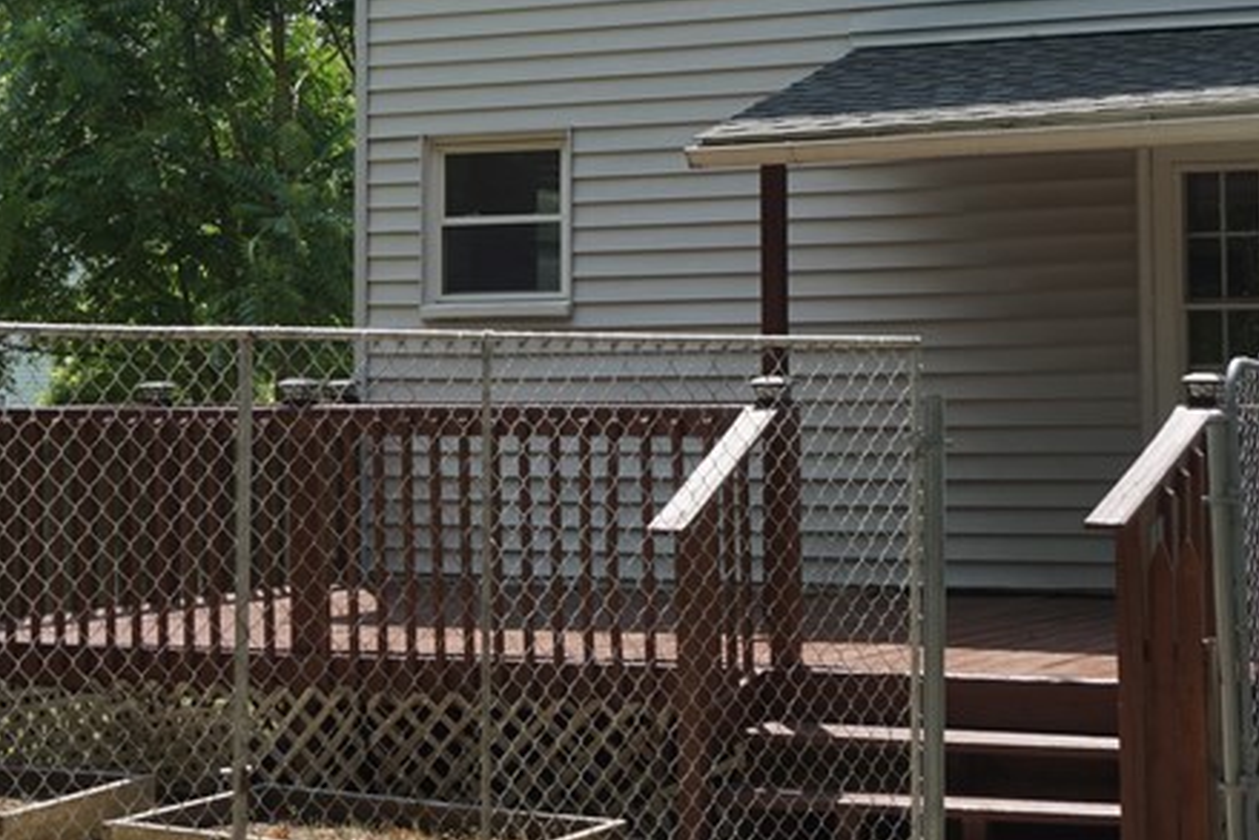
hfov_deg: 22.9
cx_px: 615
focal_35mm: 89
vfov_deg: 15.3
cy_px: 186
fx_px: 3113
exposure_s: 1/160
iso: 100
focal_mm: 24
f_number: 9
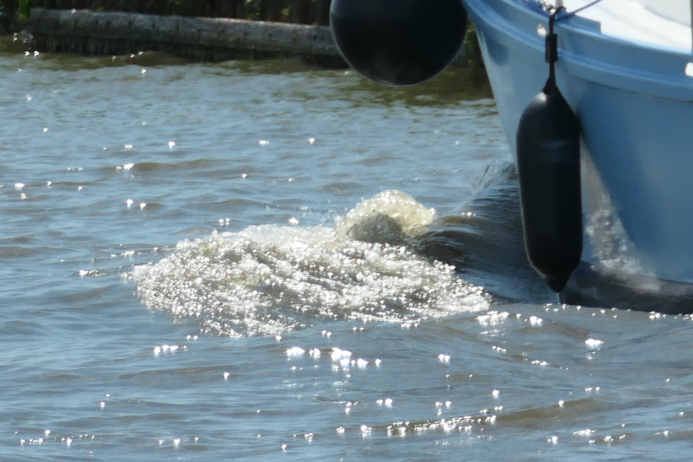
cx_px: 1067
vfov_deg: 1.2
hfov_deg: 1.9
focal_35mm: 1105
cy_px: -213
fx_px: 21267
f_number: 6.4
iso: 200
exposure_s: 1/1000
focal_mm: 128.4
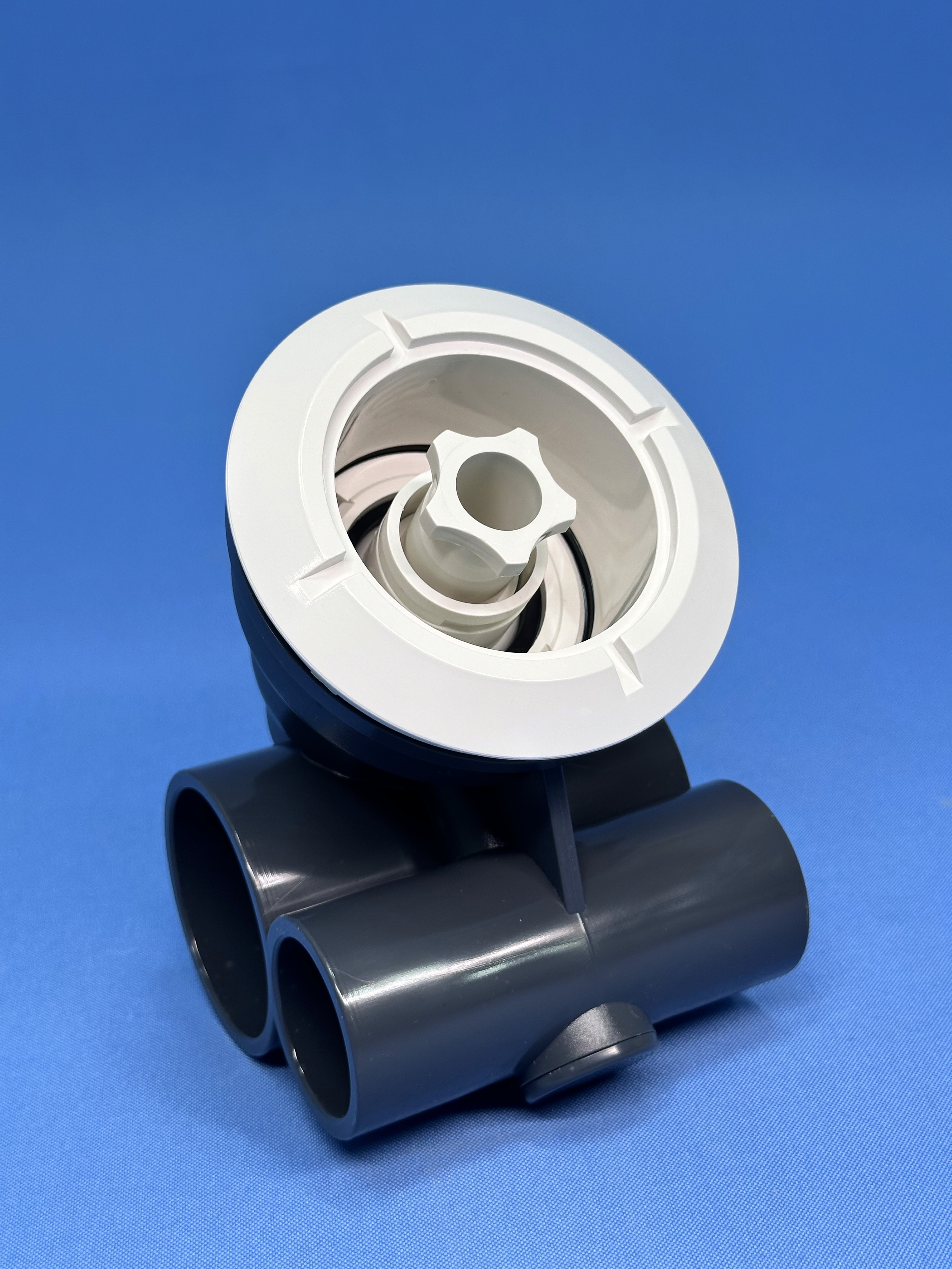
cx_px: 476
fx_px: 1760
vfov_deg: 39.7
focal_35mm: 48
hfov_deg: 30.3
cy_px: 634
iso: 64
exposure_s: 1/187
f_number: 1.78
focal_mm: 6.86
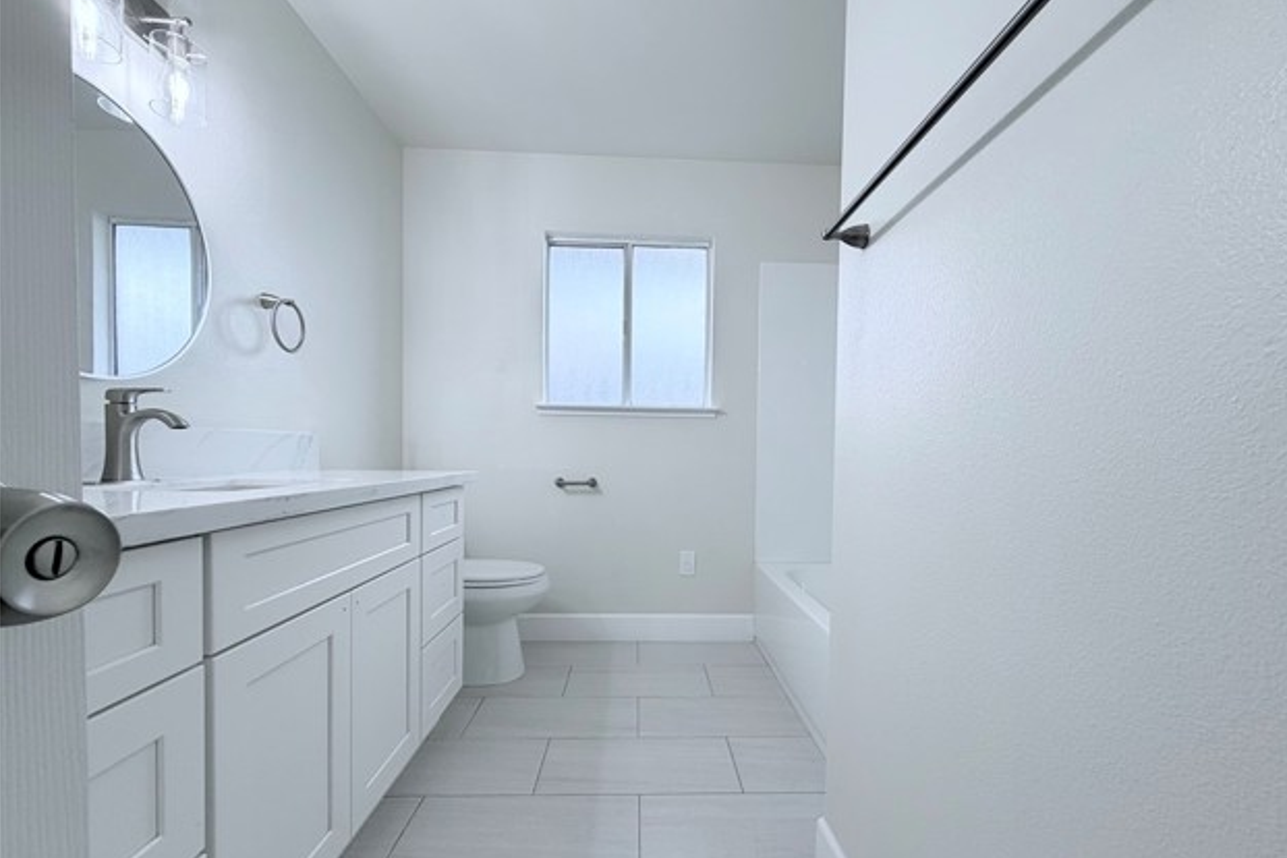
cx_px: 661
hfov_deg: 100.4
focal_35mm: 15
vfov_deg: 77.2
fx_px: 536
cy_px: 464
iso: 125
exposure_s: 1/120
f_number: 2.2
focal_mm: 2.22
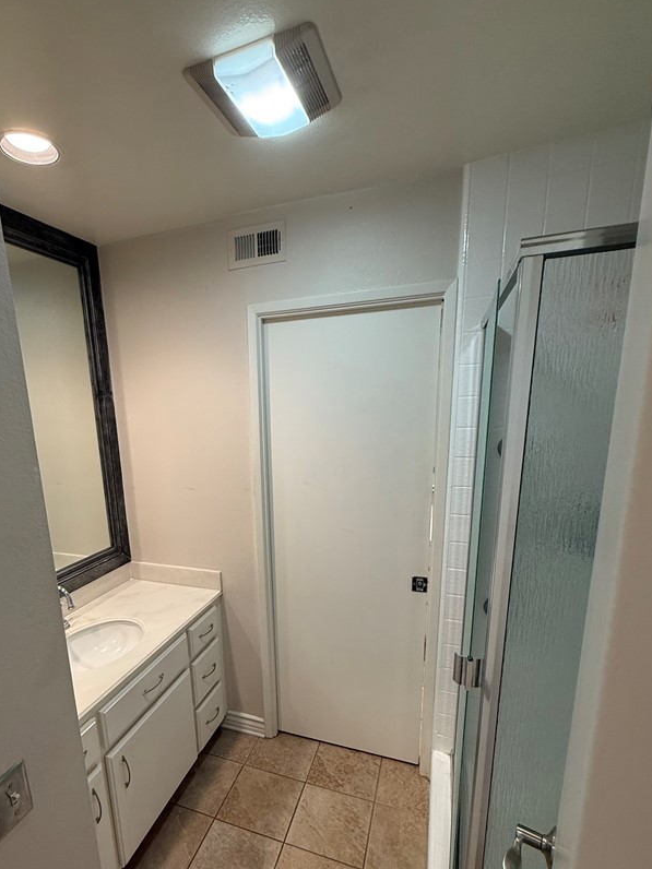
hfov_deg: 70.8
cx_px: 258
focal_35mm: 18
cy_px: 511
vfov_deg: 86.9
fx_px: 452
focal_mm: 2.22
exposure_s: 1/60
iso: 200
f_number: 2.2
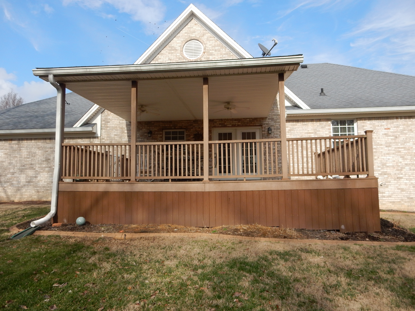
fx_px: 300
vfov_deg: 54.9
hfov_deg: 69.4
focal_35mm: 25
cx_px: 208
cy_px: 156
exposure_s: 1/800
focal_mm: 4.5
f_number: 3.7
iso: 125
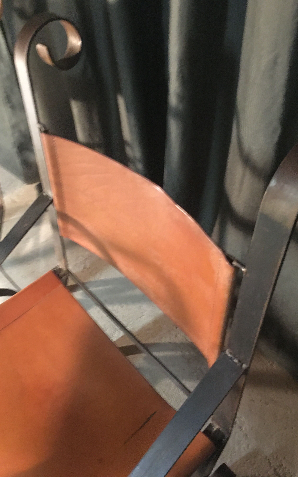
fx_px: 403
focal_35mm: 31
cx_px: 158
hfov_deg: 40.6
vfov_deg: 61.2
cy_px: 237
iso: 160
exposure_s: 1/8
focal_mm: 4.15
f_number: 2.2
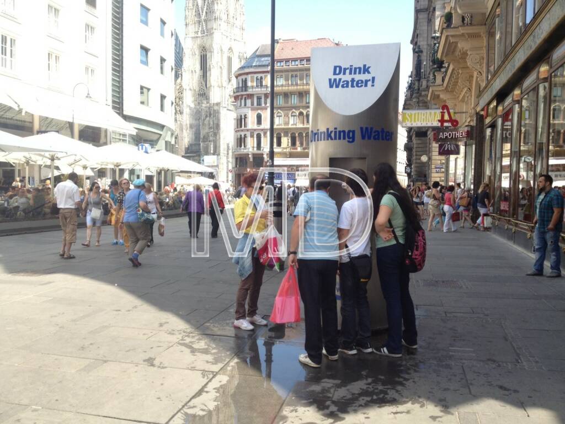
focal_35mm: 35
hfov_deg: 52.6
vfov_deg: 40.7
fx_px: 571
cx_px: 282
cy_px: 212
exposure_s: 1/484
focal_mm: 4.28
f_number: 2.4
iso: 50
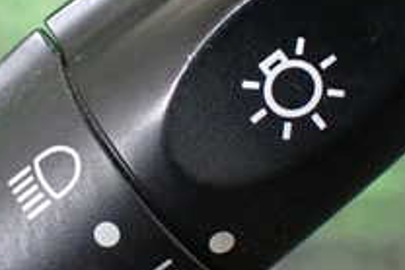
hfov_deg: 22.4
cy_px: 132
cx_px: 95
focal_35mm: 90
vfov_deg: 15.2
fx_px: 1013
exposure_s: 1/40
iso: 800
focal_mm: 5.4
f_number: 2.3
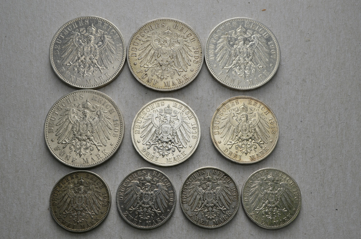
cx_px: 180
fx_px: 390
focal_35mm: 39
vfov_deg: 34.1
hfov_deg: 49.6
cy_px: 120
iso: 400
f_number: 14
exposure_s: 1/200
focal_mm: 26
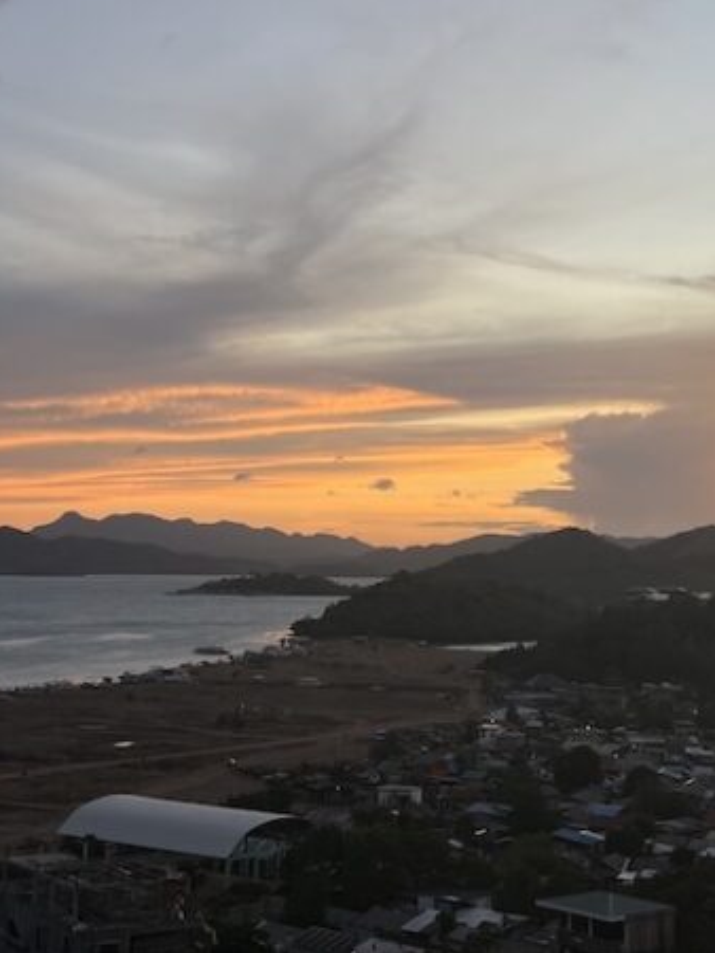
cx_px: 385
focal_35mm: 59
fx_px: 1626
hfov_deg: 24.8
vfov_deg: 31.2
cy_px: 99
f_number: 1.5
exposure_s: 1/434
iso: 50
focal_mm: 5.7
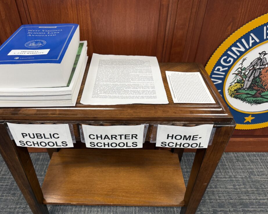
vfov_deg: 54.9
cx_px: 121
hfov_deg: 65.9
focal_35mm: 26
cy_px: 110
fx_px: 206
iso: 160
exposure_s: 1/120
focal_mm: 6.76
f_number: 1.78
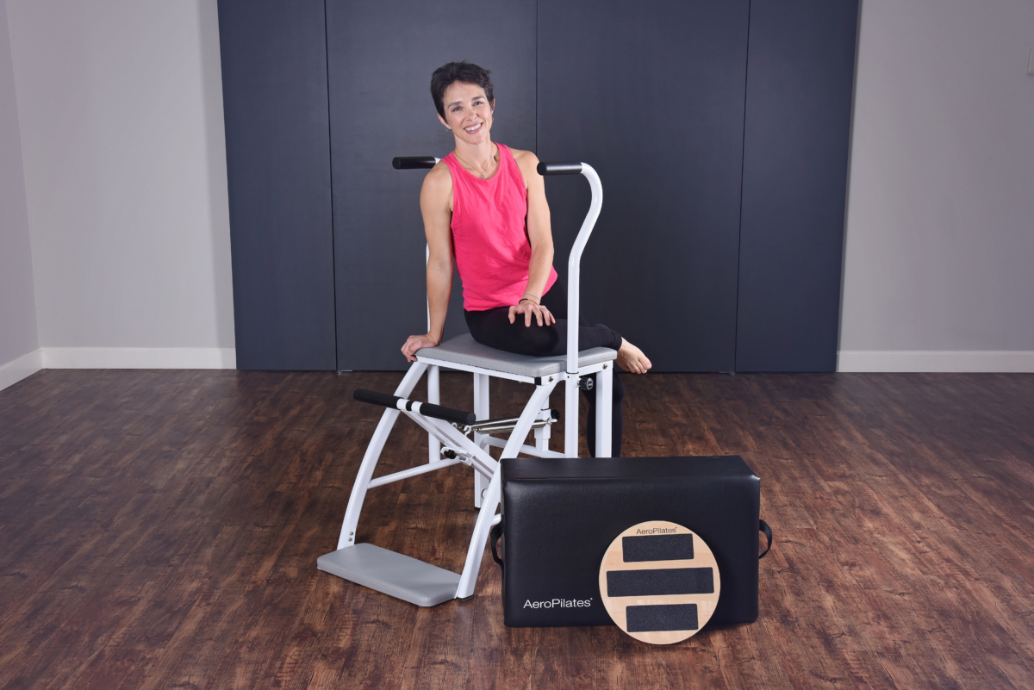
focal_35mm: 44
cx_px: 517
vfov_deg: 30.5
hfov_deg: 44.5
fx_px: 1264
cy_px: 345
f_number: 10
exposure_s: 1/125
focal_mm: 44
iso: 400
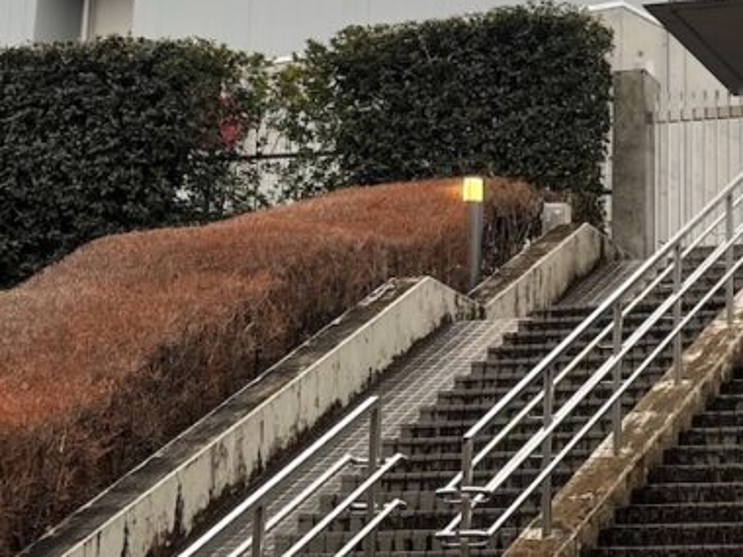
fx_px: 3005
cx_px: 530
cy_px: -154
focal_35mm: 140
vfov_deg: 10.4
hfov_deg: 14.1
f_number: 1.6
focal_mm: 5.96
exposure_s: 1/141
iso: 25
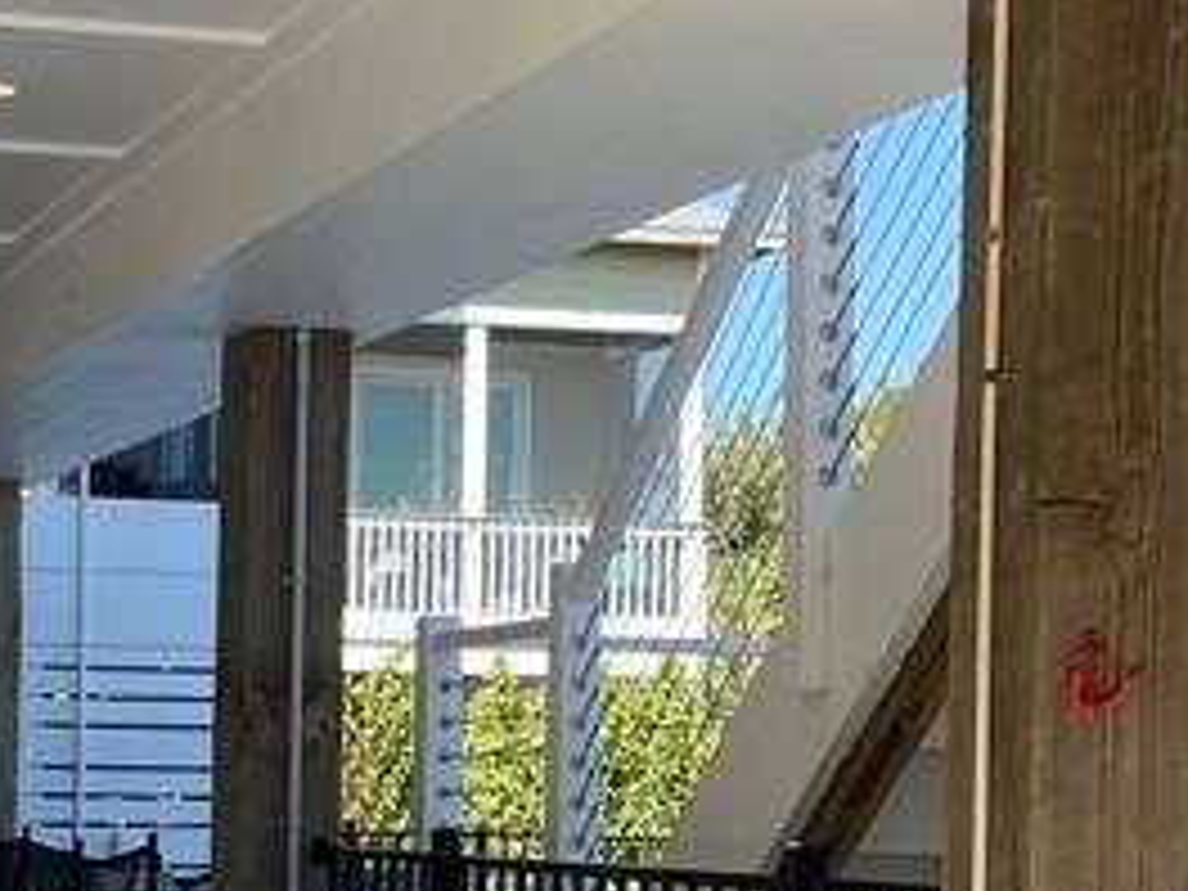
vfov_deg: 15.1
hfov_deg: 20.0
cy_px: 814
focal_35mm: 97
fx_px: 3329
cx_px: 230
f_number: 1.6
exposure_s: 1/1212
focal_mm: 5.1
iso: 32
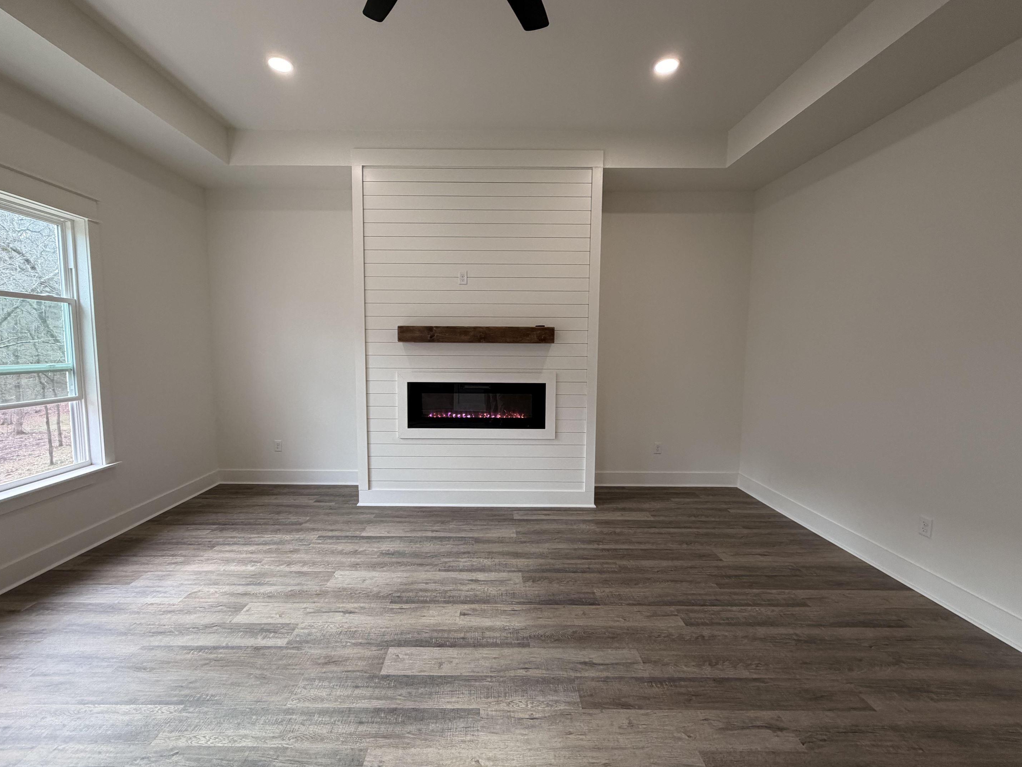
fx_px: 443
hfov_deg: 98.2
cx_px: 497
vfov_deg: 81.7
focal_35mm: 15
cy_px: 382
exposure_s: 1/120
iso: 125
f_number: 2.2
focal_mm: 2.22
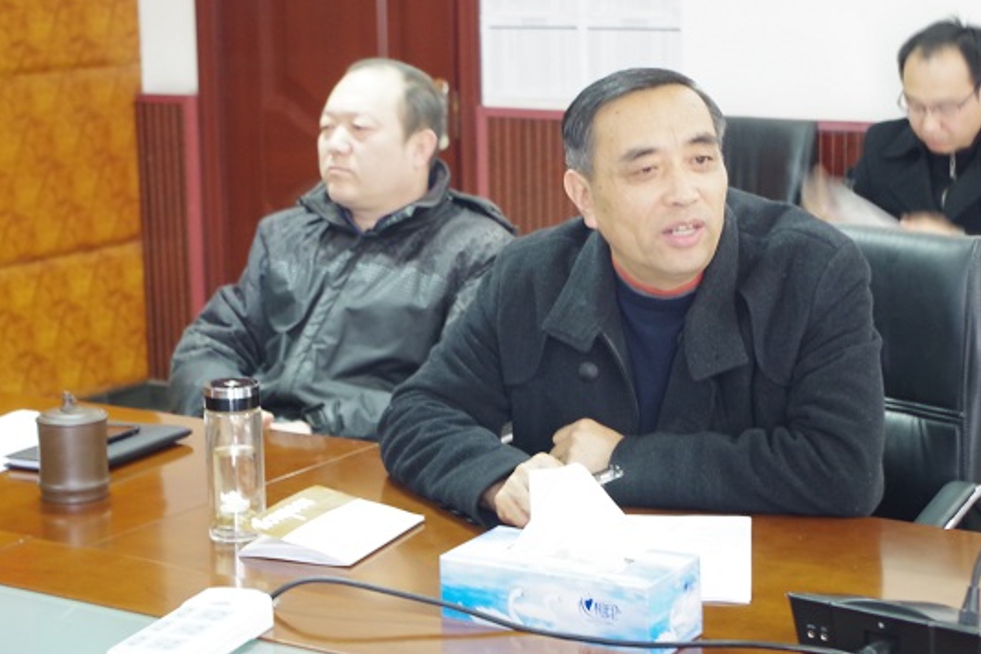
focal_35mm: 85
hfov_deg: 23.9
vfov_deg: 16.1
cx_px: 496
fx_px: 2316
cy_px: 321
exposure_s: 1/5
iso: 1600
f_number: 5.6
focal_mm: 55
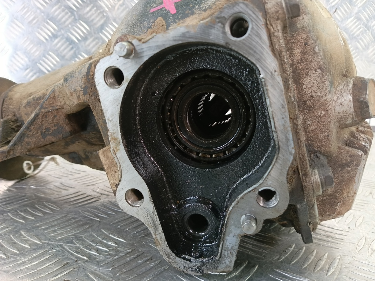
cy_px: 140
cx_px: 188
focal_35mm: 23
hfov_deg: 73.9
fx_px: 249
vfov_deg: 58.9
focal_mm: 4.11
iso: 219
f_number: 1.6
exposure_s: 1/33.3
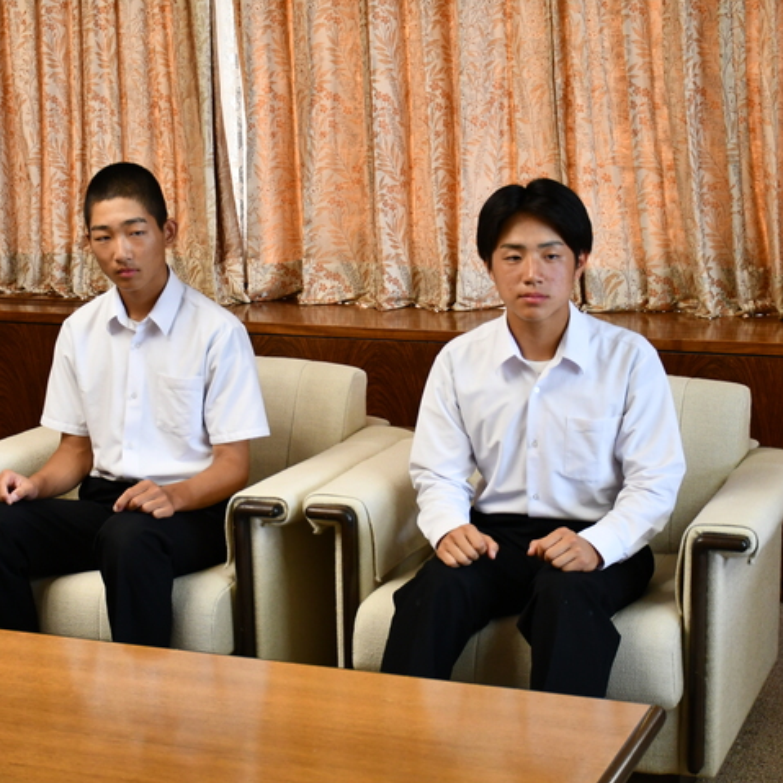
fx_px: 1689
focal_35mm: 66
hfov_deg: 26.1
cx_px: 406
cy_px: 396
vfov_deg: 26.1
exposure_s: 1/125
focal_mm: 34
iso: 1250
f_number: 4.2
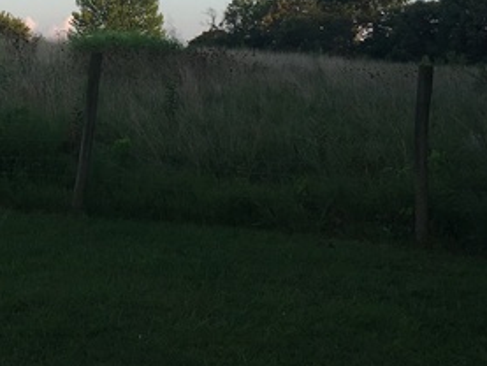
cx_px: 3
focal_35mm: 81
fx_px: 1140
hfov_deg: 23.2
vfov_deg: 17.3
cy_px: -86
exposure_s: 1/523
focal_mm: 4.15
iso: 25
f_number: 2.2
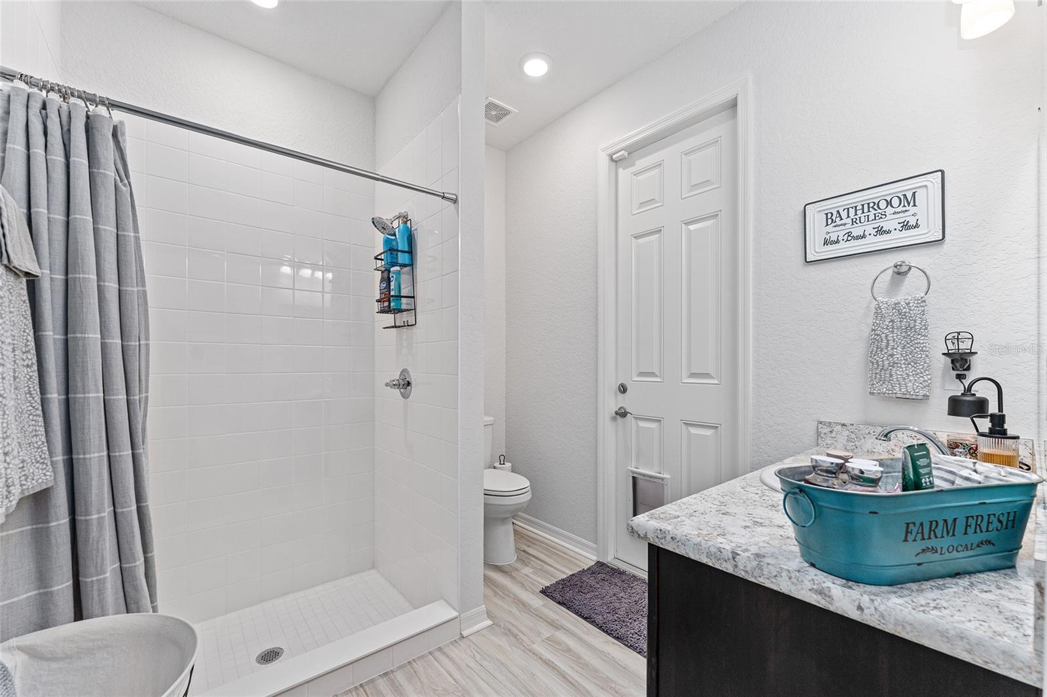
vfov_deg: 81.2
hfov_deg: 104.3
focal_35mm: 14
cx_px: 524
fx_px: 407
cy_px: 348
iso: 500
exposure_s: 1/25
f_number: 7.1
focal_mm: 14
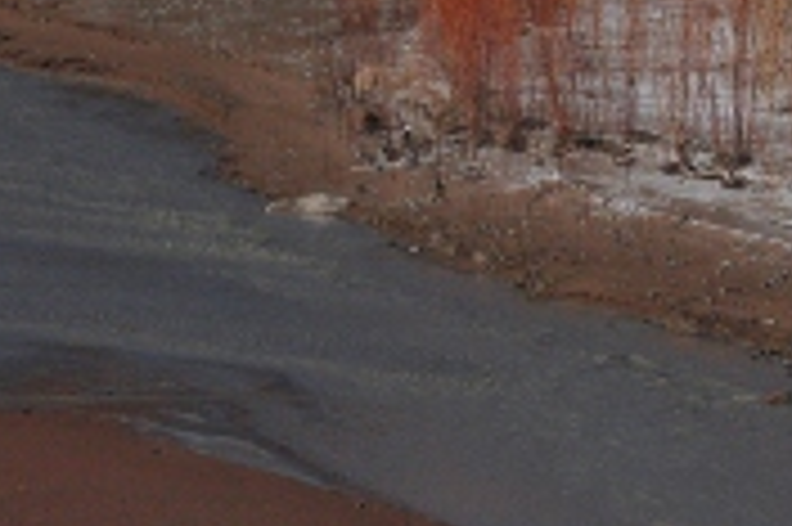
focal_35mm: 410
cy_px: 182
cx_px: 648
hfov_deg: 5.0
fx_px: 9007
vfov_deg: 3.3
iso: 200
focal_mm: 75
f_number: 22
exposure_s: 1/250
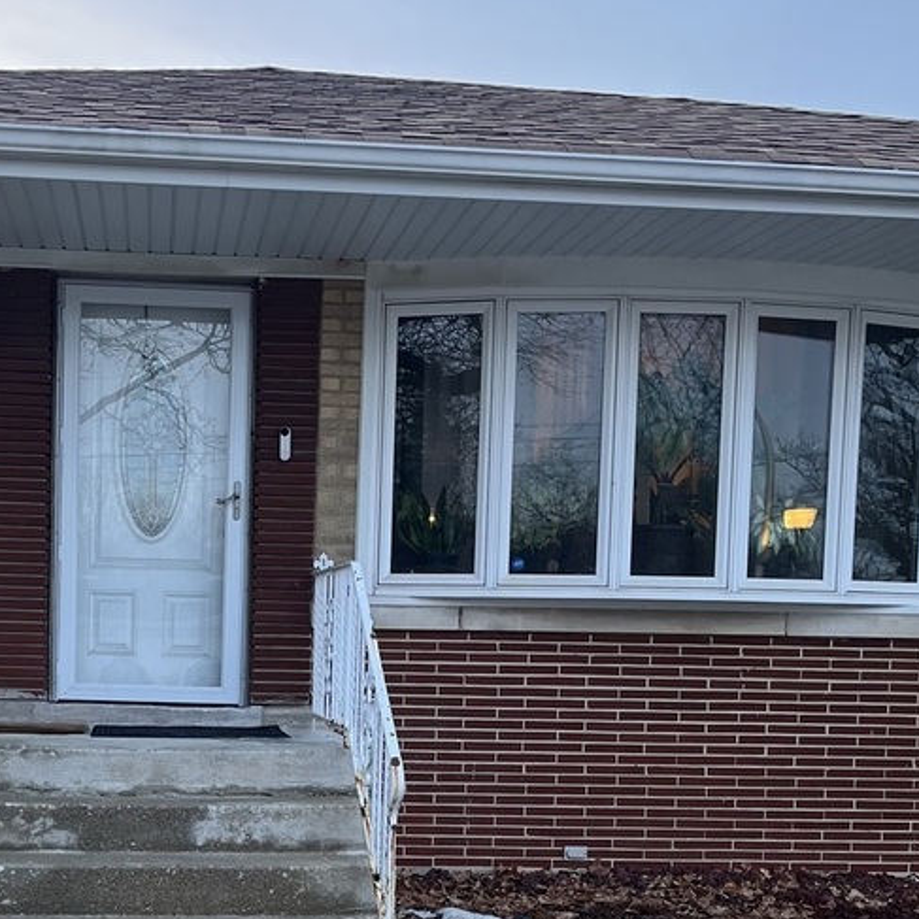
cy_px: 742
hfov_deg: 32.7
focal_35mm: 51
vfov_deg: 32.4
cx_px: 213
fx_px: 1532
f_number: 1.6
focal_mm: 5.1
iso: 125
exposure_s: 1/100
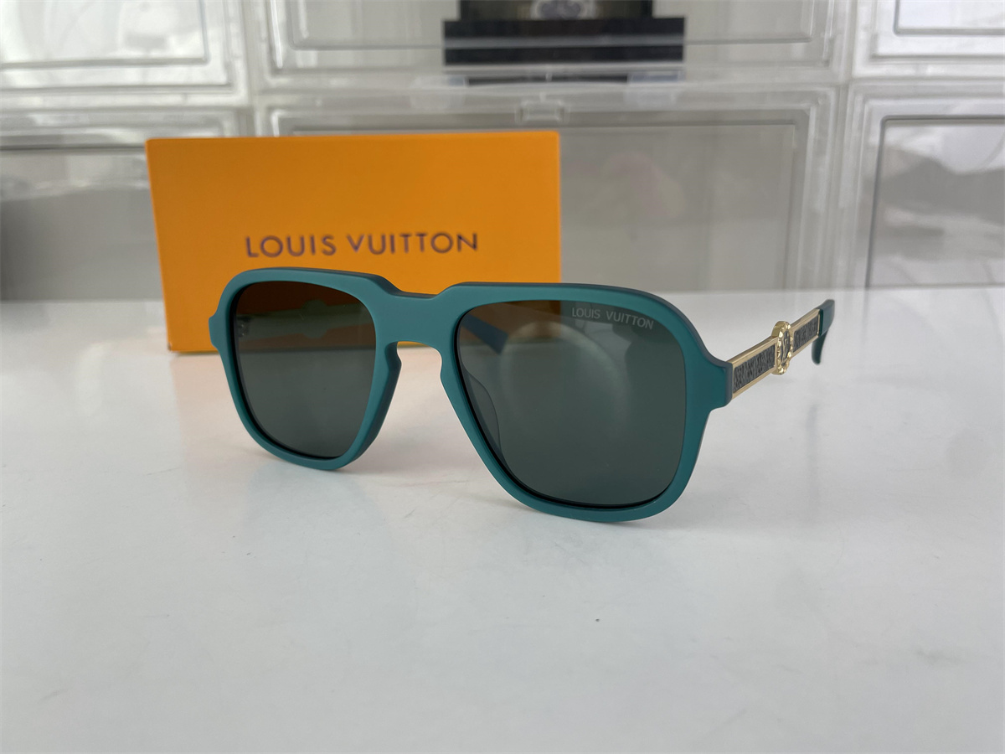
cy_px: 377
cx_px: 502
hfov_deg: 67.3
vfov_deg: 53.1
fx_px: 755
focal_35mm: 26
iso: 32
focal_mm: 4.2
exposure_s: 1/224
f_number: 1.6
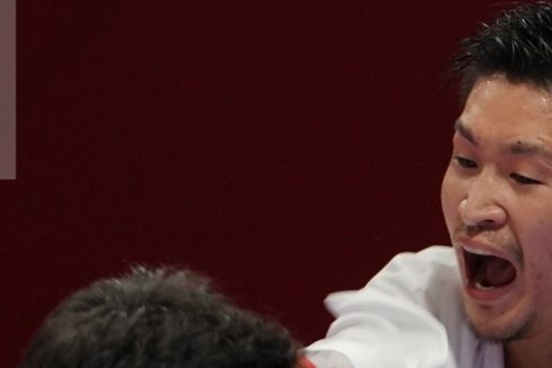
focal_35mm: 1298
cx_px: 668
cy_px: 473
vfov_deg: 1.1
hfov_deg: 1.6
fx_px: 19901
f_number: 4
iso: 800
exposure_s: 1/500
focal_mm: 238
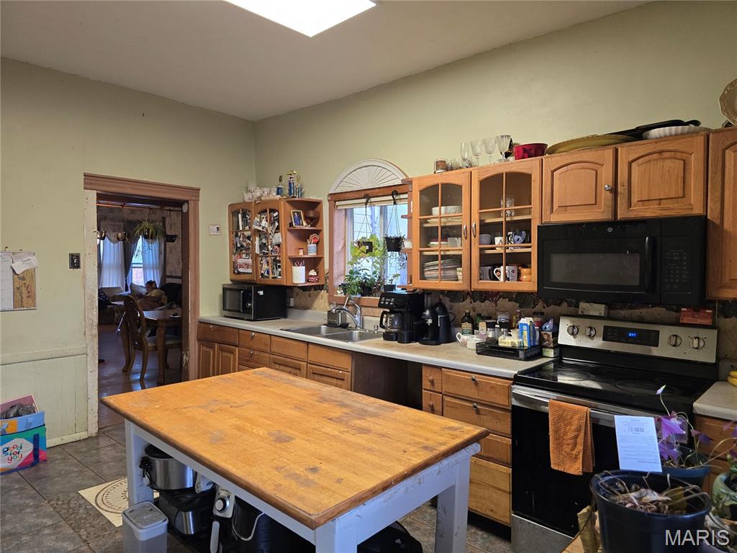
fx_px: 490
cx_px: 368
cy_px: 276
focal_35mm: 23
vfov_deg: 58.9
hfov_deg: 73.9
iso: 320
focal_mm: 6.3
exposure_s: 1/120
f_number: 1.7
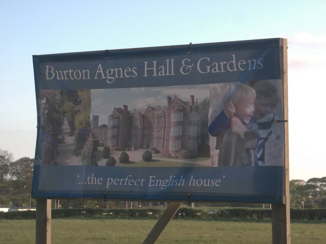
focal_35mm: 117
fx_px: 1102
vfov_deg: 12.7
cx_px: 163
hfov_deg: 16.8
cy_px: 122
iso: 80
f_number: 5.1
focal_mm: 21
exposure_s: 1/125
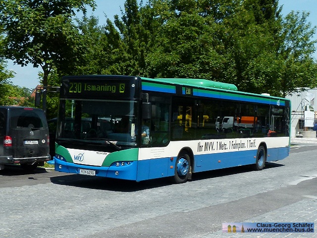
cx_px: 158
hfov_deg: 69.4
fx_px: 229
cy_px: 119
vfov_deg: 54.9
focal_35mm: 25
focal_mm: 4.5
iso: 100
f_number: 4
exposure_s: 1/800
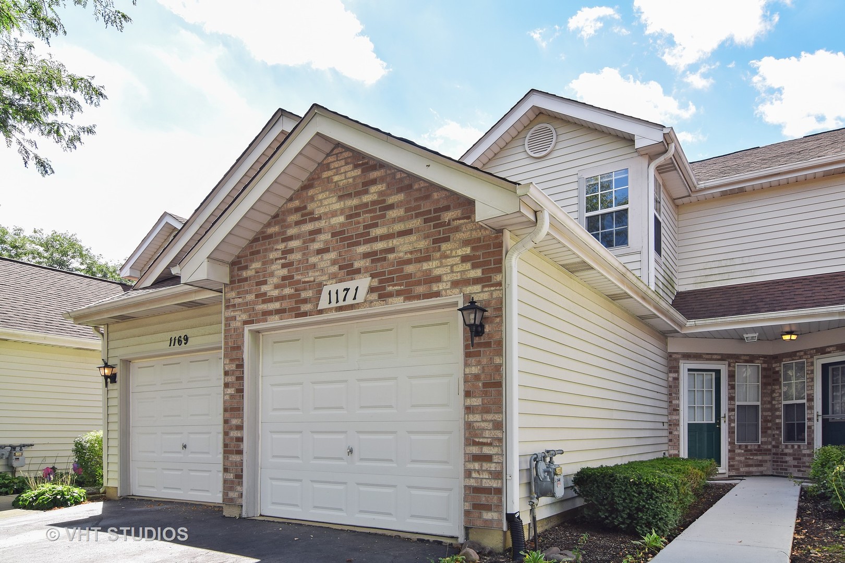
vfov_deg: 53.1
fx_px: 563
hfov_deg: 73.7
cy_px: 282
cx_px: 422
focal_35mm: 24
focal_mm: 16
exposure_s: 1/100
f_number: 8
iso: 100
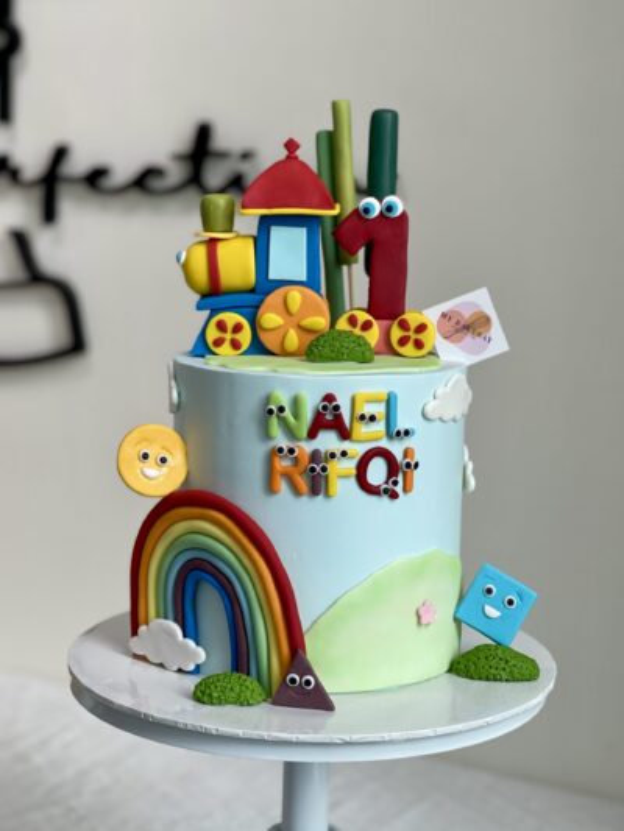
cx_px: 312
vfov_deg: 30.3
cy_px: 416
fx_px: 1538
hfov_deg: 22.9
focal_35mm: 64
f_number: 2.2
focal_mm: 7.5
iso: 32
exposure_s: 1/100
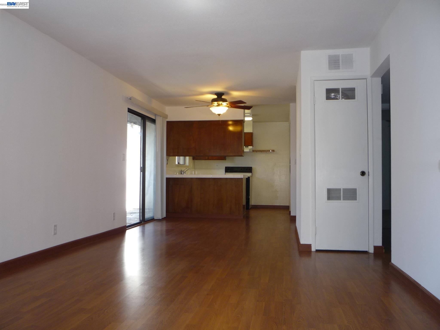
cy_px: 165
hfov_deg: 60.0
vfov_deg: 46.8
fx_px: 381
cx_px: 220
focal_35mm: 30
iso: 125
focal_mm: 5.2
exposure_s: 1/30
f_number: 3.3
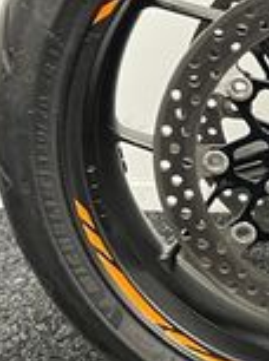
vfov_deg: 17.9
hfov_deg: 12.8
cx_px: 406
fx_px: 1134
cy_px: 66
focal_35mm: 109
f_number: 1.6
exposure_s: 1/33
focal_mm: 5.1
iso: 400
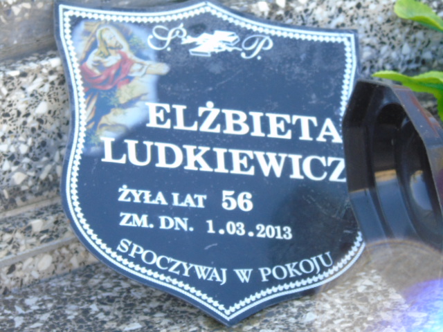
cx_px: 222
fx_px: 3558
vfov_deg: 5.3
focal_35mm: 278
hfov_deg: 7.1
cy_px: 166
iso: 400
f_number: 4.9
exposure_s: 1/80
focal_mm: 50
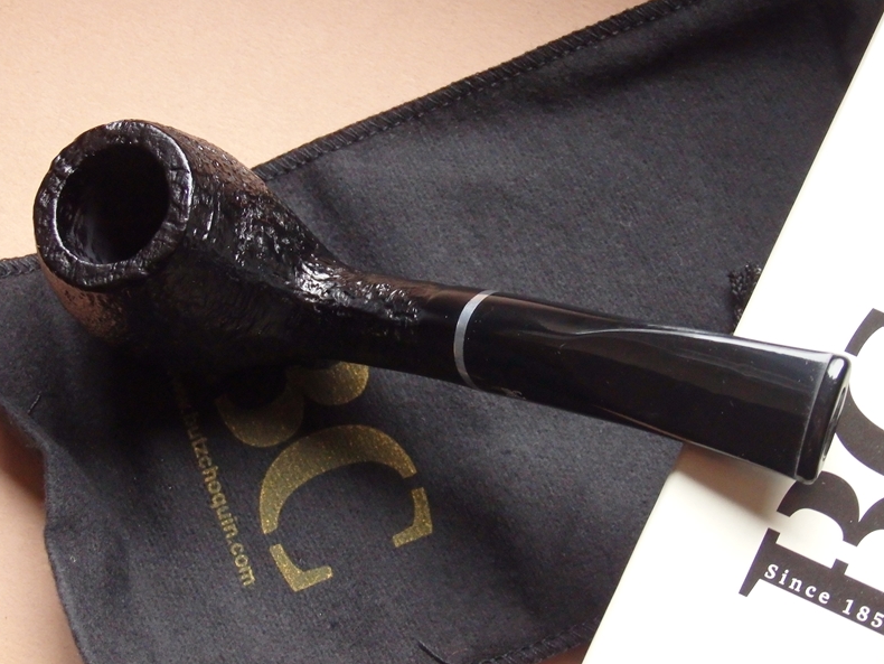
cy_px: 331
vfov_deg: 18.2
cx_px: 444
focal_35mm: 81
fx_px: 2069
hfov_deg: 24.1
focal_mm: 14.4
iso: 1000
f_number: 4.6
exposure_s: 1/15
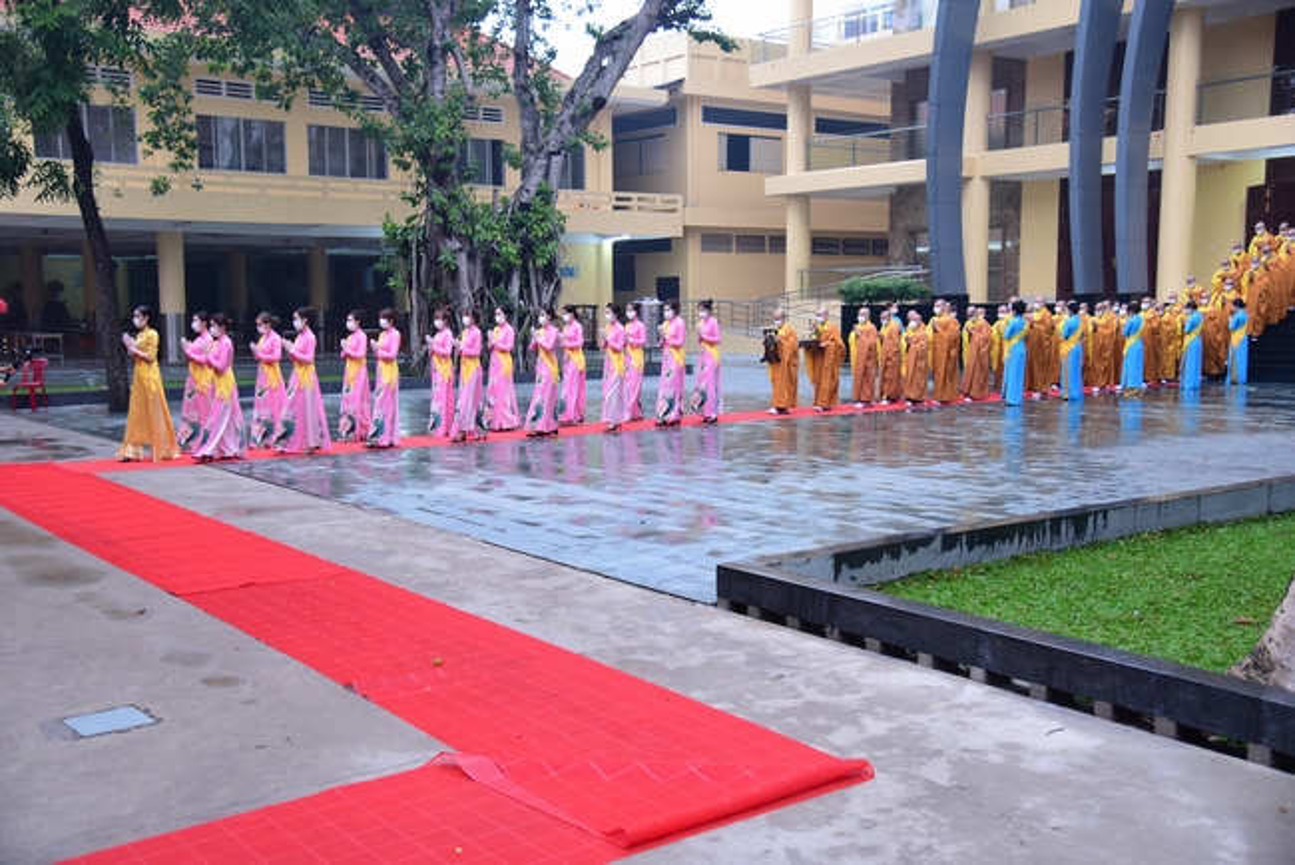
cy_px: 432
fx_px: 1367
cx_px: 648
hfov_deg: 50.7
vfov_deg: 35.1
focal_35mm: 38
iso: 1250
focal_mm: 38
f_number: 4
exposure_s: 1/80
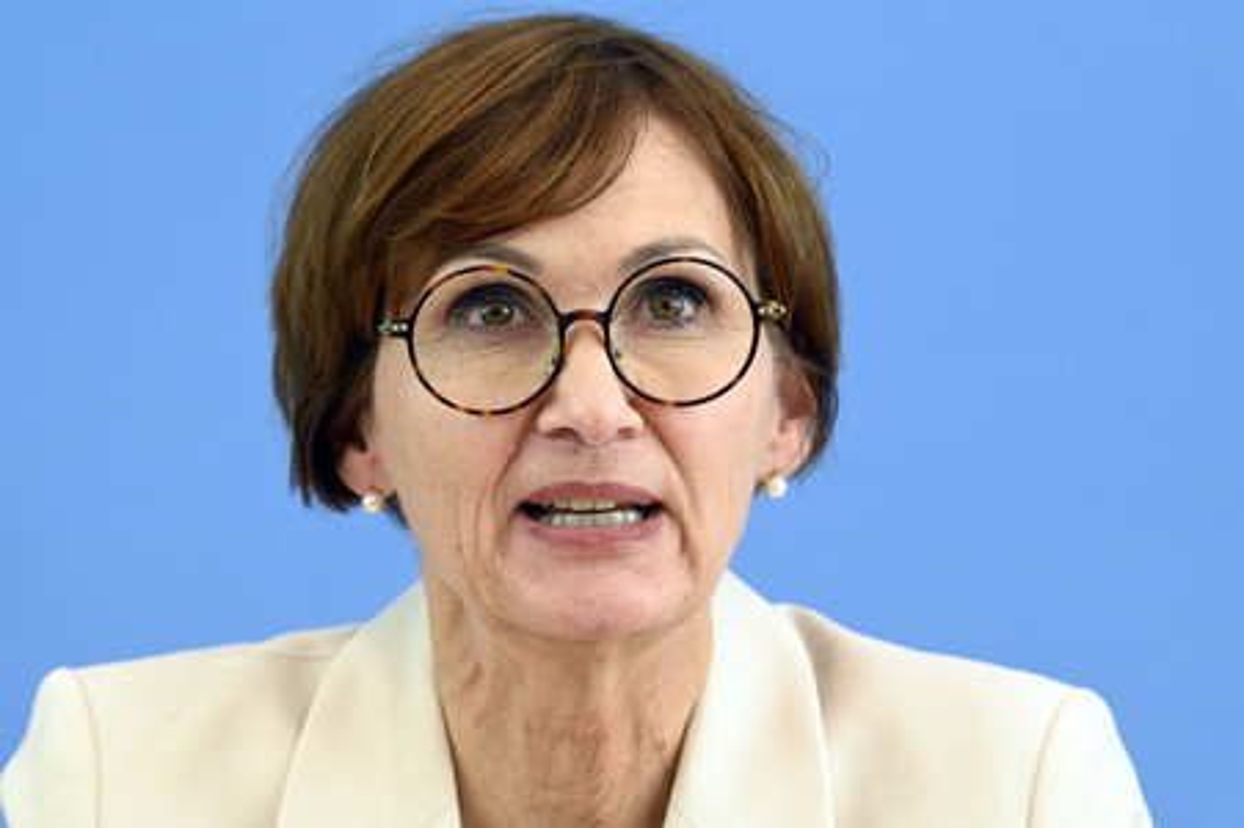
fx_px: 6906
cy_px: 414
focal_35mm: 200
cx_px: 622
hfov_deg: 10.3
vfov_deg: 6.9
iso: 3200
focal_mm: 200
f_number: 6.3
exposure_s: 1/800
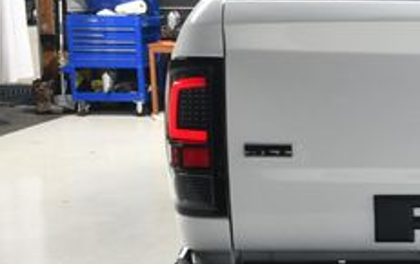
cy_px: 131
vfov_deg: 14.1
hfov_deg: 20.2
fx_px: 1066
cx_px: 567
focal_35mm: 93
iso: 100
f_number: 11
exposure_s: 1/160
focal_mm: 22
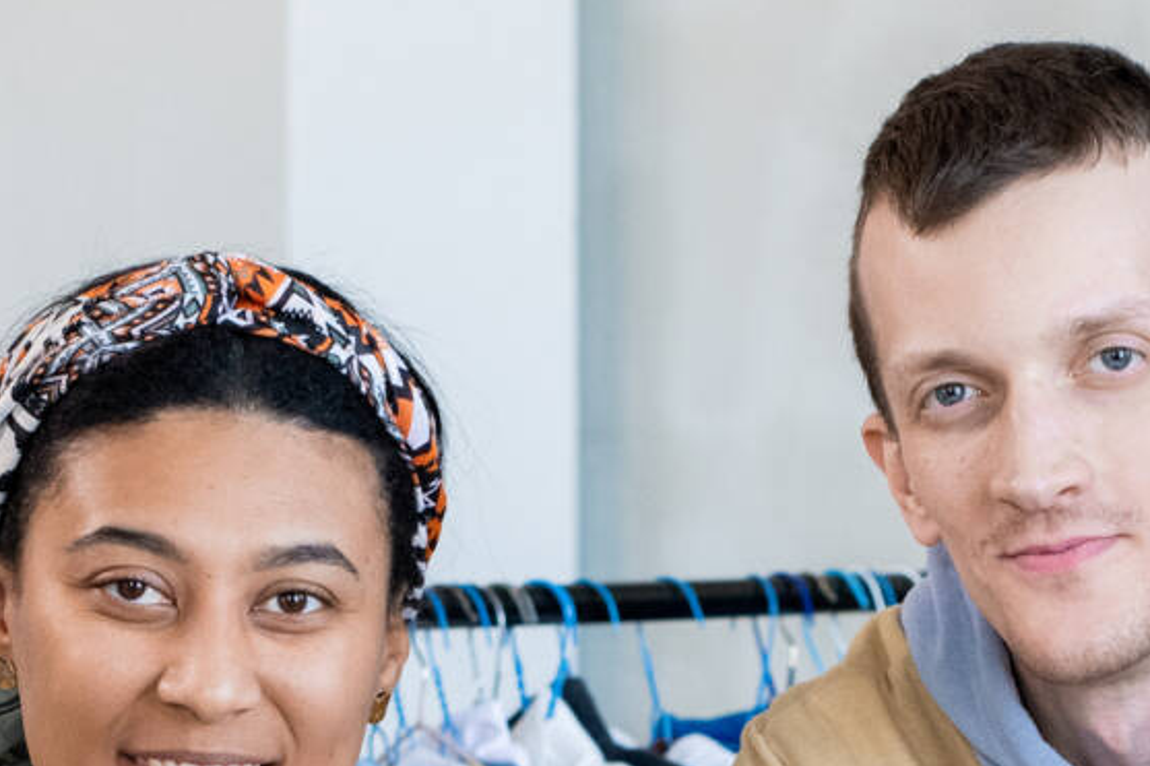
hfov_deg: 8.9
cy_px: 1161
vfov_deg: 5.9
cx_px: 1036
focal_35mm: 230
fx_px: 7345
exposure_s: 1/200
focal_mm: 50
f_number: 4.5
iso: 800
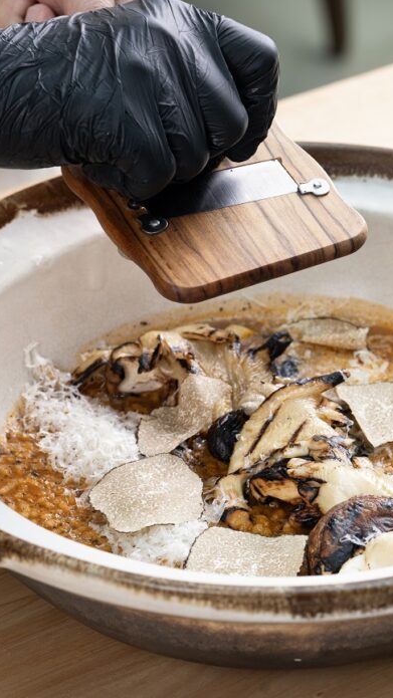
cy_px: 320
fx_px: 2575
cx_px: 243
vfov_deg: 15.4
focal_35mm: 139
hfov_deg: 8.7
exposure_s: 1/125
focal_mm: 90
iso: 200
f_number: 7.1
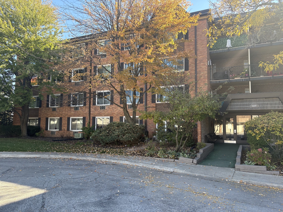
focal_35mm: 26
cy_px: 106
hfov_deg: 67.3
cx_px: 142
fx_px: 213
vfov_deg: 53.1
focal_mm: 5.96
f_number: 1.6
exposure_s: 1/450
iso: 64
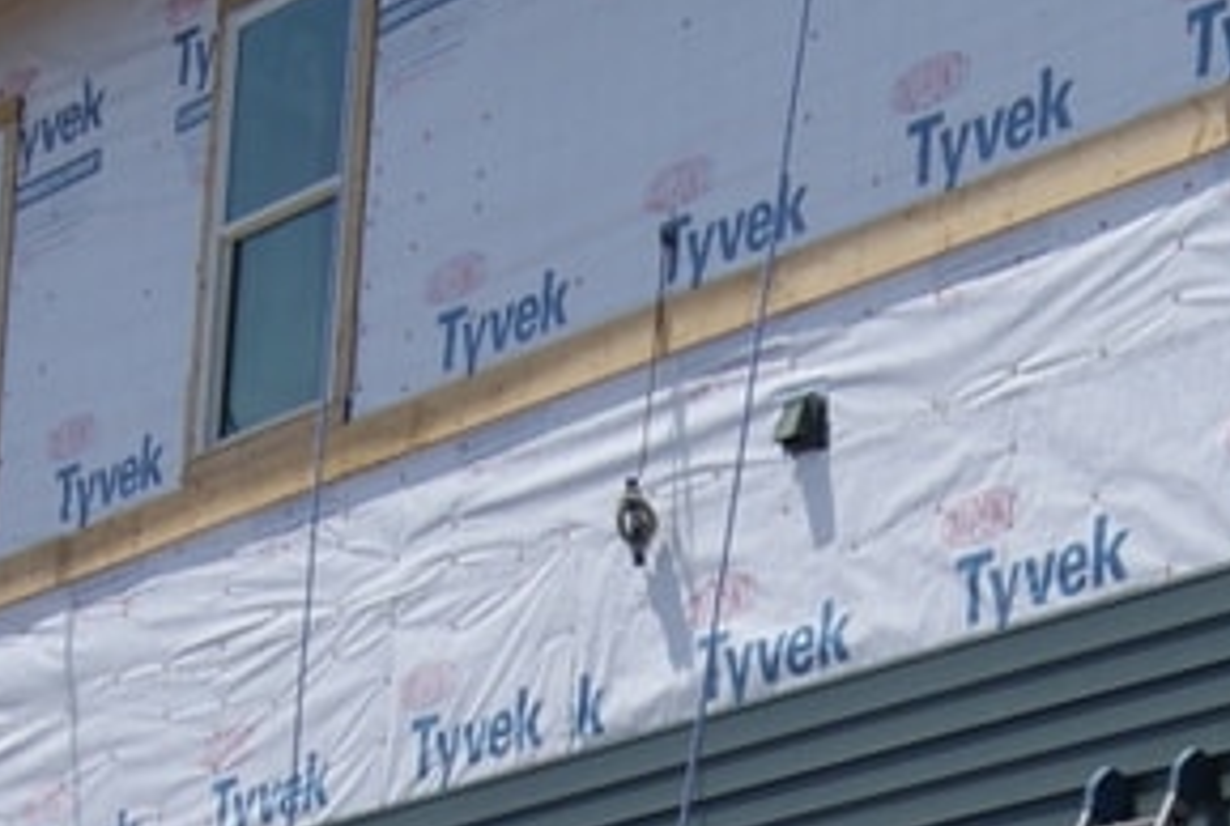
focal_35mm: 186
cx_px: 1026
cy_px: 1431
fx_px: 6368
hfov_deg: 11.0
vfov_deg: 7.2
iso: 100
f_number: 11
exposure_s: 1/250
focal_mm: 24
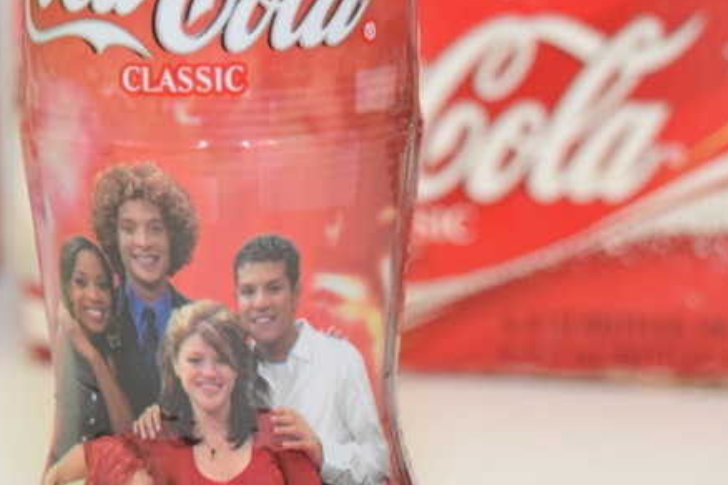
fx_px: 2770
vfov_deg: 10.0
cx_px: 196
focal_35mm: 137
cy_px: 202
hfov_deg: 14.9
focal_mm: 40
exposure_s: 1/60
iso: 2500
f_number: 4.8
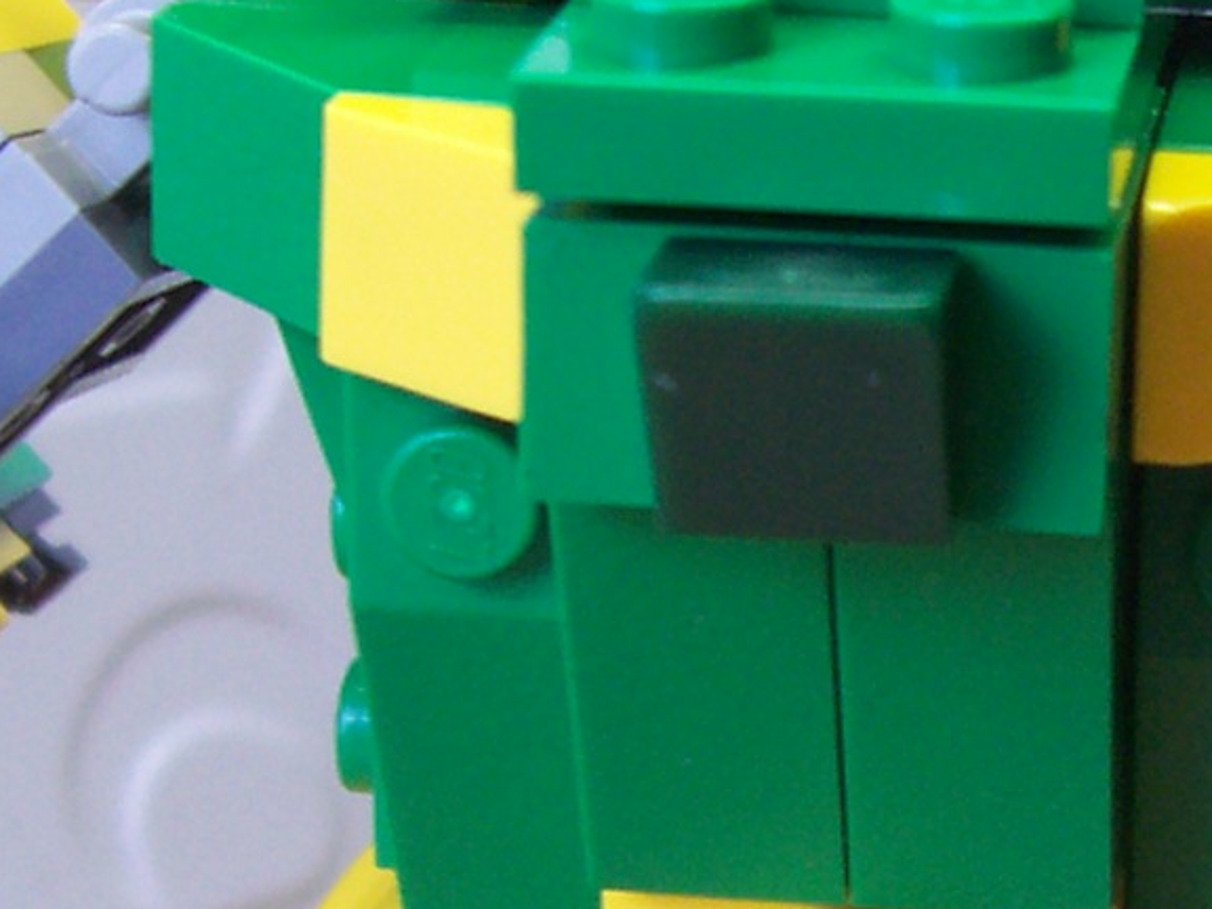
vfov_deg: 10.8
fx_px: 4762
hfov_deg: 14.4
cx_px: 1103
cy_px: 856
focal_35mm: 136
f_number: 2.7
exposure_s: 1/43.2
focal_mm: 5.6
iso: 80
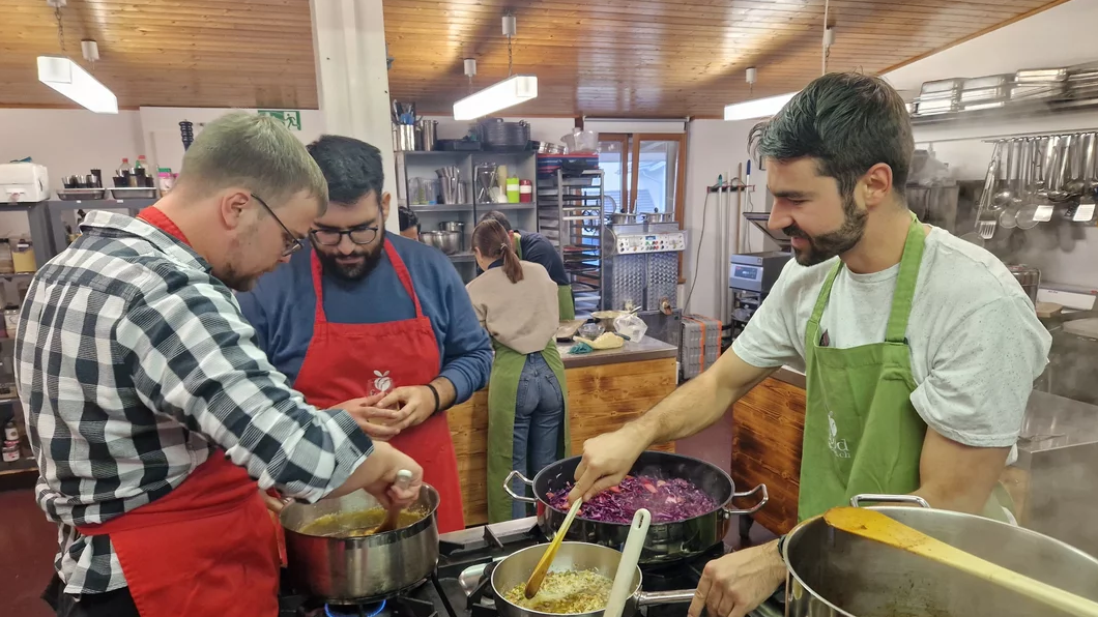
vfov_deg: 44.1
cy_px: 375
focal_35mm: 26
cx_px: 552
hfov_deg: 71.9
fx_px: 757
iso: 320
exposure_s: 1/100
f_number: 1.8
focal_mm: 5.4
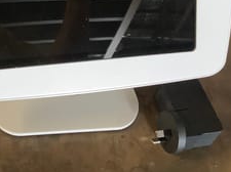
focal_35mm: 69
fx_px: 460
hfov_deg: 28.0
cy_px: -1
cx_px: 75
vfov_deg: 20.6
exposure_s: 1/33
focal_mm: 3.3
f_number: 2.4
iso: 320
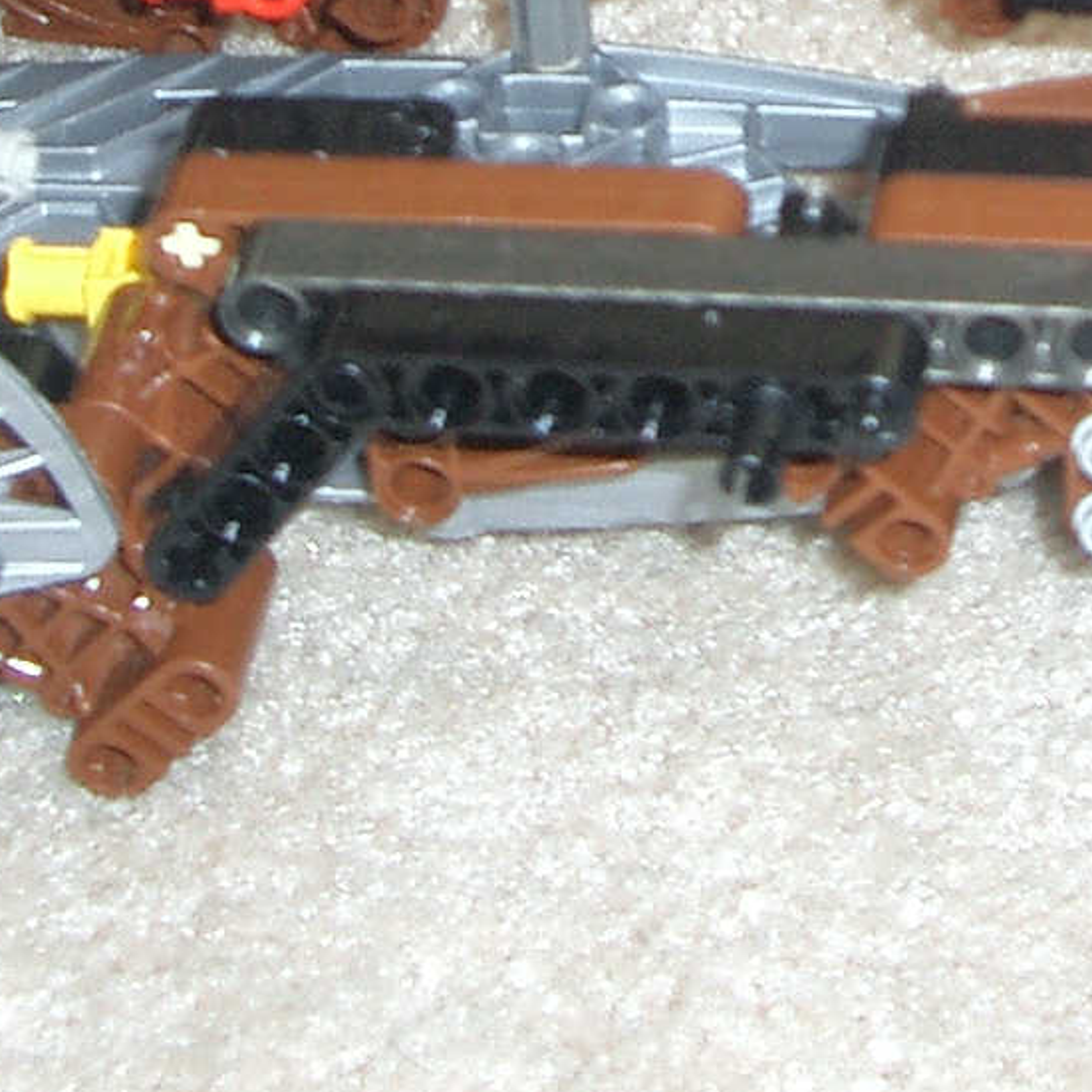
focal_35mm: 135
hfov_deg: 12.8
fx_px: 4818
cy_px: -292
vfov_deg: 12.6
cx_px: 1019
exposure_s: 1/40
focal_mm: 6.8
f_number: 2.8
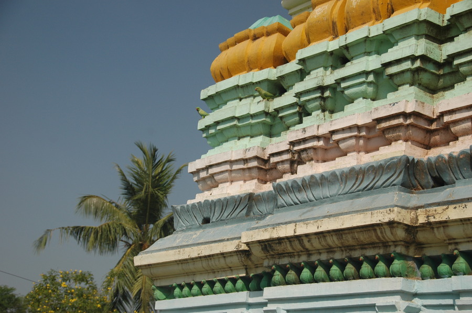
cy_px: 156
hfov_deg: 28.1
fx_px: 943
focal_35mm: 72
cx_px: 236
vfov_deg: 18.9
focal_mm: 48
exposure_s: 1/500
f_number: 5.6
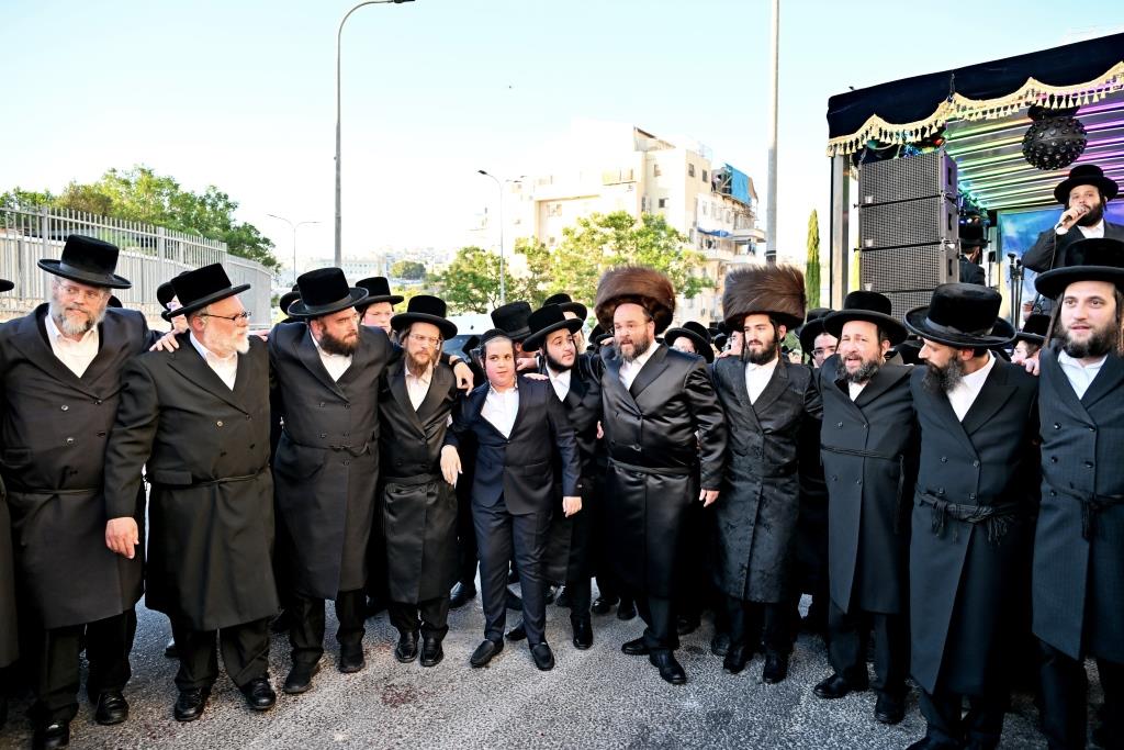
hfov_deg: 73.7
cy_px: 375
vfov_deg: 53.1
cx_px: 562
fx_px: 749
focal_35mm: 24
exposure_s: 1/200
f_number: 4
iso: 200
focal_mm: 24
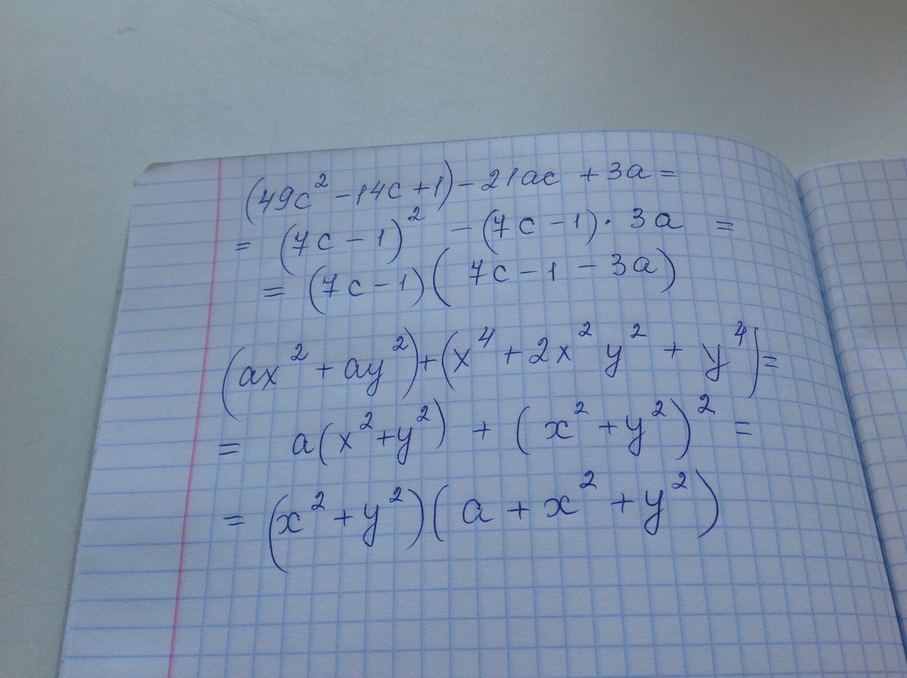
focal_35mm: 35
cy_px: 339
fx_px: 916
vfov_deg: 40.6
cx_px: 454
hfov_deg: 52.7
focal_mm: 4.28
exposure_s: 1/280
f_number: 2.4
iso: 50
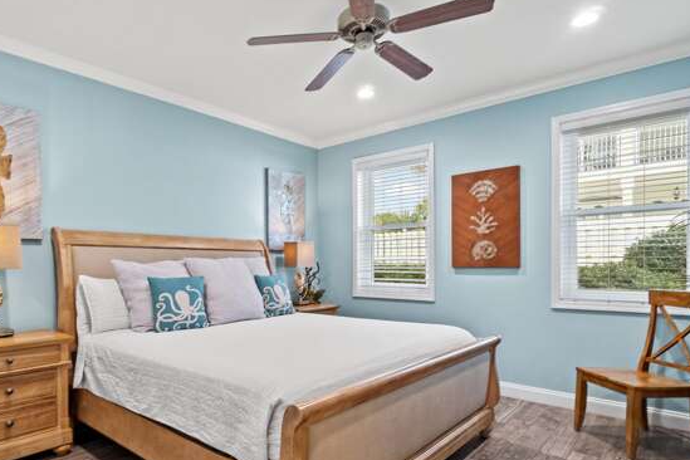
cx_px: 284
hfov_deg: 80.5
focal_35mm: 21
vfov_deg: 59.2
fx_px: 402
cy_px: 266
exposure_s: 1.3
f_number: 9
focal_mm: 10
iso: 400
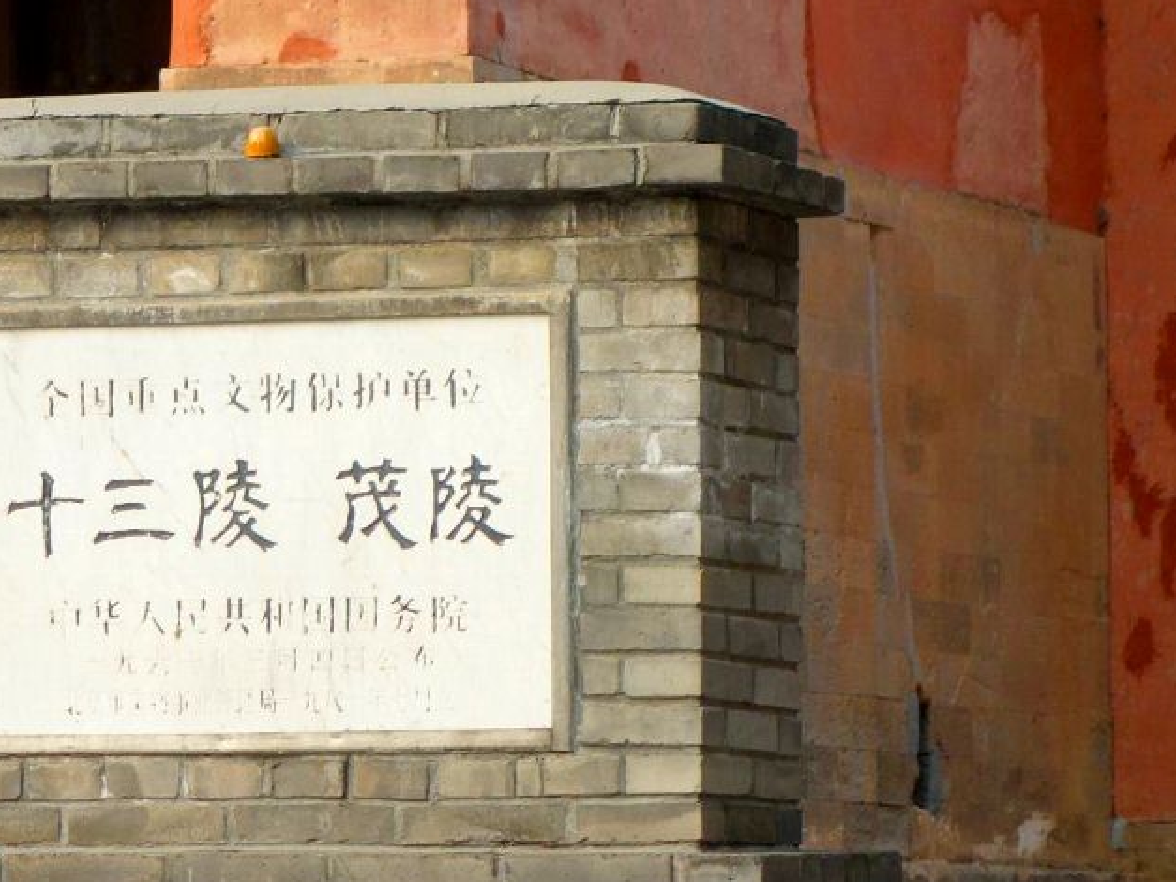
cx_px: -214
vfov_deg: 5.4
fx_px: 9375
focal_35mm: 276
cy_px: 345
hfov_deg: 7.1
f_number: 5.6
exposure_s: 1/200
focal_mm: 37.1
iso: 200
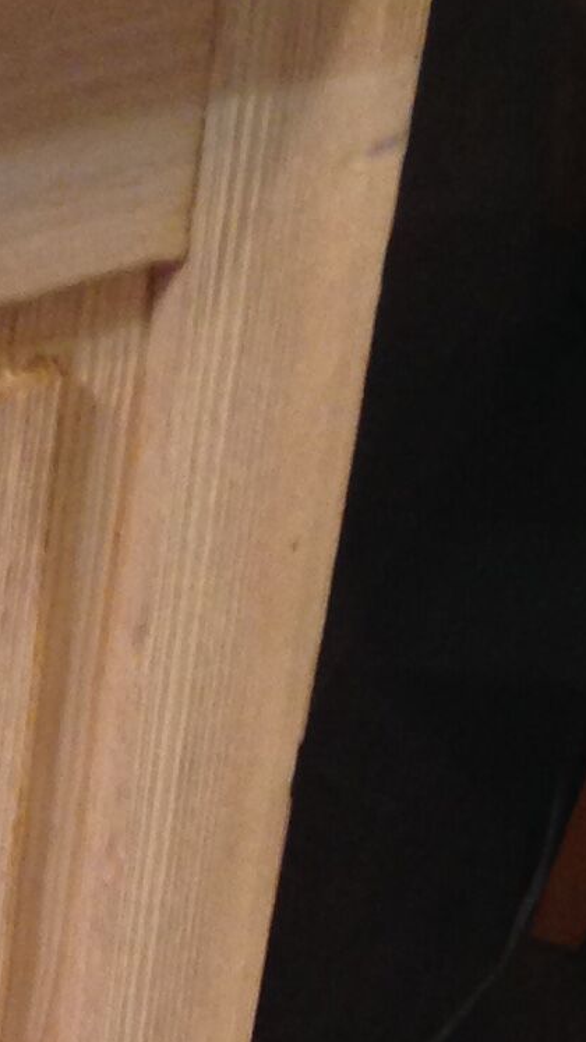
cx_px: -689
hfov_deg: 7.4
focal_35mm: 157
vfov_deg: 13.2
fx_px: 4338
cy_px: 1413
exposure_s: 1/20
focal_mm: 4.12
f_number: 2.4
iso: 100
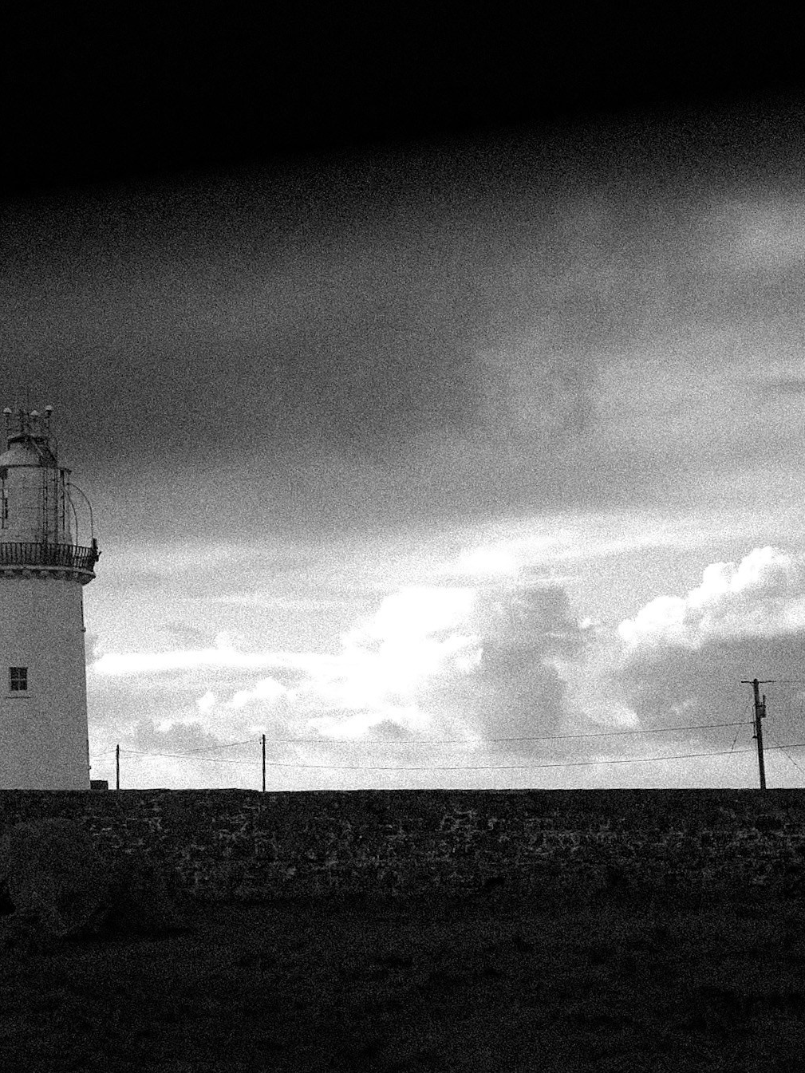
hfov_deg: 24.3
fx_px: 1860
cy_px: 531
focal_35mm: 60
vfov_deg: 32.2
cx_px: 266
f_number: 2.8
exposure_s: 1/2400
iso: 200
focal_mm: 27
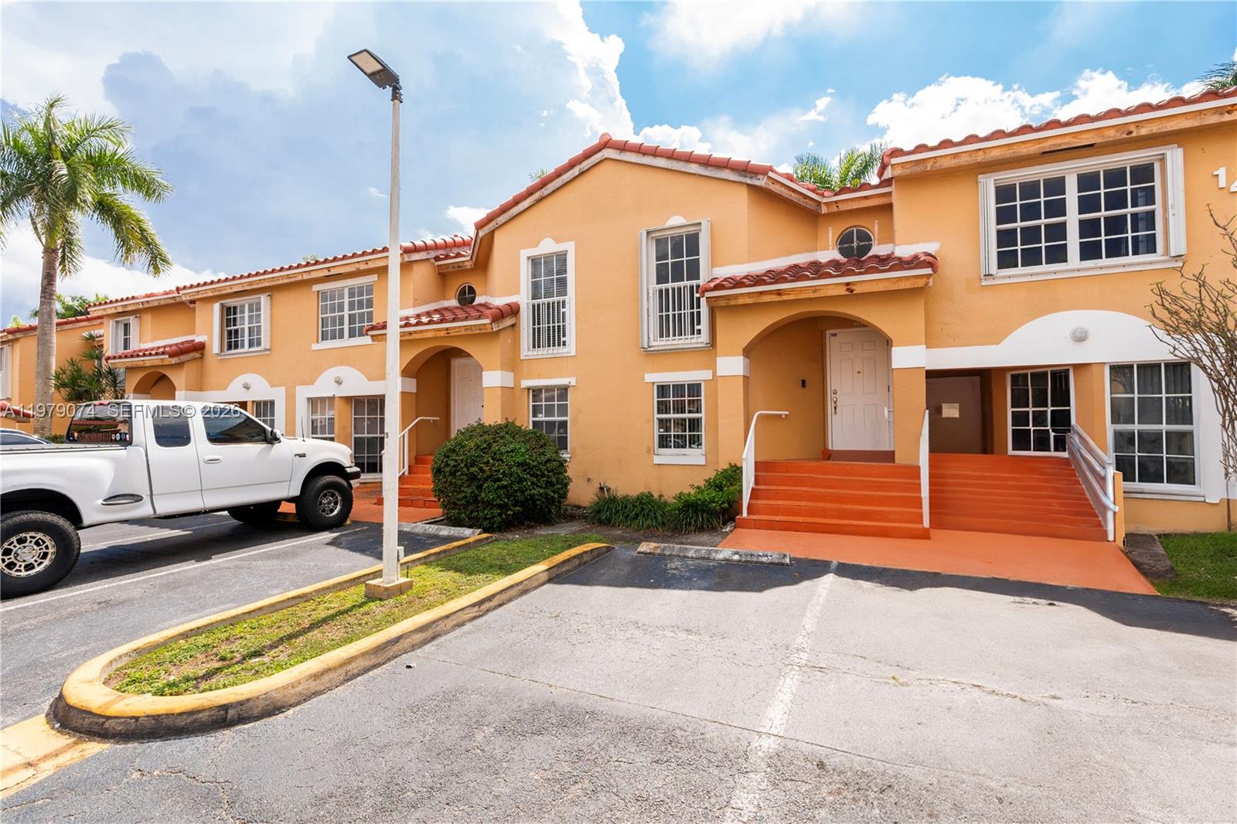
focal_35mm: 16
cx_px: 618
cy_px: 412
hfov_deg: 95.0
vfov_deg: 72.0
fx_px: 567
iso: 250
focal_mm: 11
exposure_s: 1/1000
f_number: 5
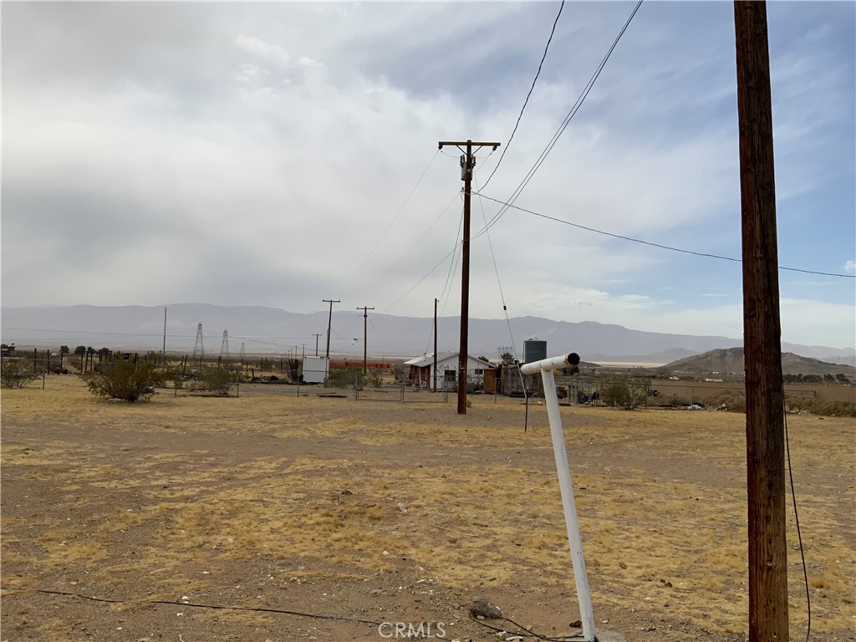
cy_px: 321
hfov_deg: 61.7
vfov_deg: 48.2
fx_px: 717
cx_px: 428
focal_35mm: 29
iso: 20
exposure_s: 1/5814
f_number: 1.8
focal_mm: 3
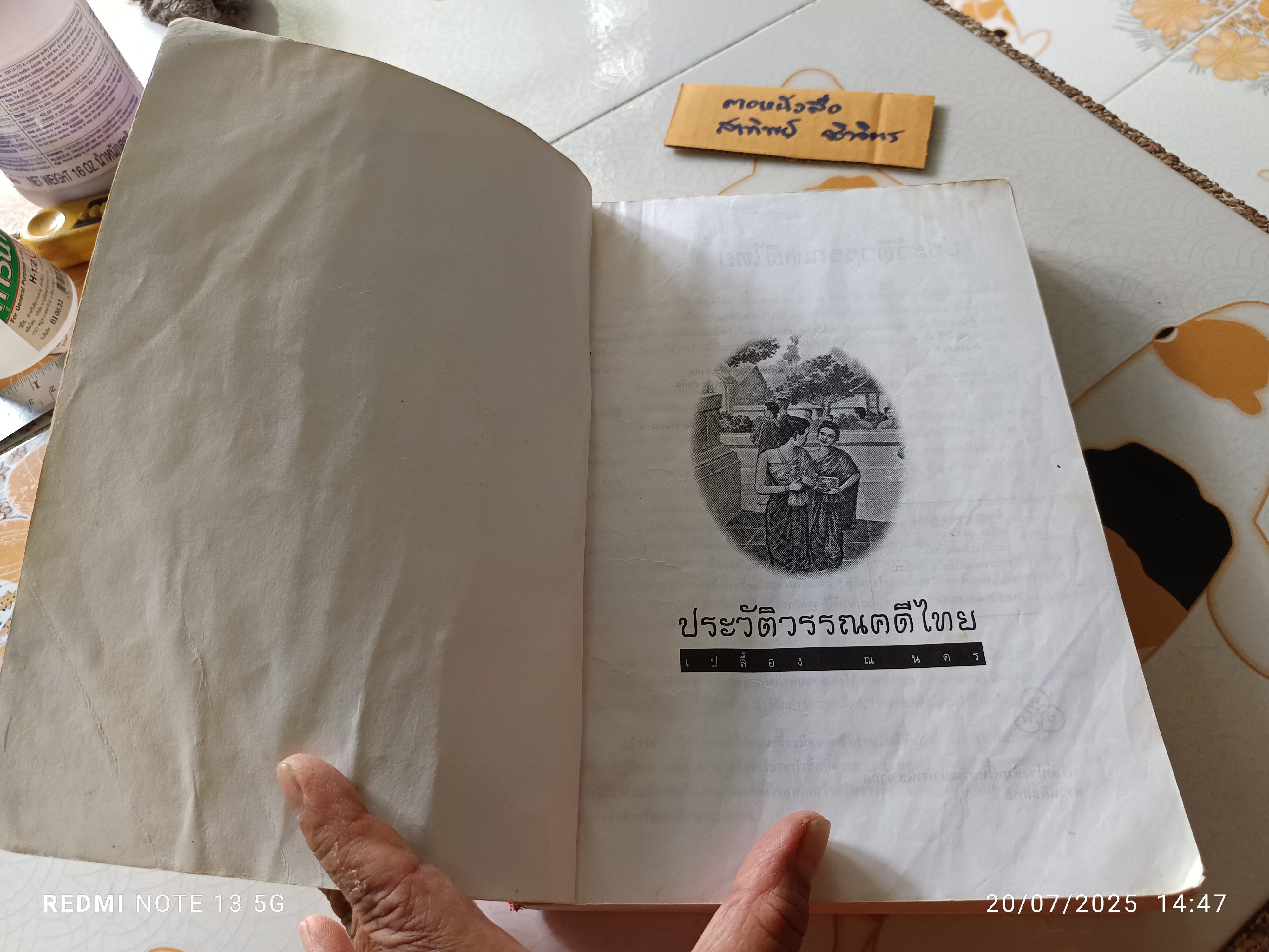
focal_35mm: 24
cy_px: 476
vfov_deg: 56.8
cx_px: 634
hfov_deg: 71.6
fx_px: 880
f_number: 1.7
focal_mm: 5.31
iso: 516
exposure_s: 1/50
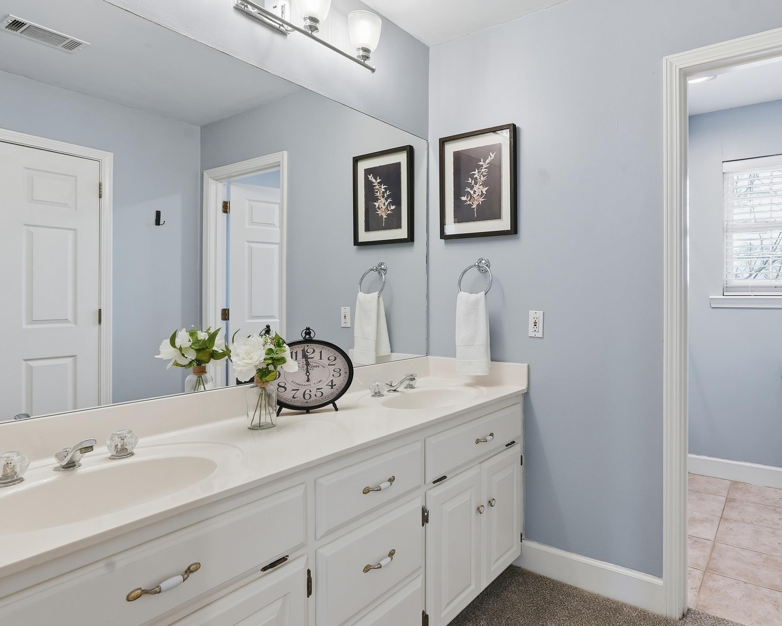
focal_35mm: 21
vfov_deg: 65.5
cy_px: 297
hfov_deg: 76.1
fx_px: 486
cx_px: 493
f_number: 9
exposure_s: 1/25
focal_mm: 16
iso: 250
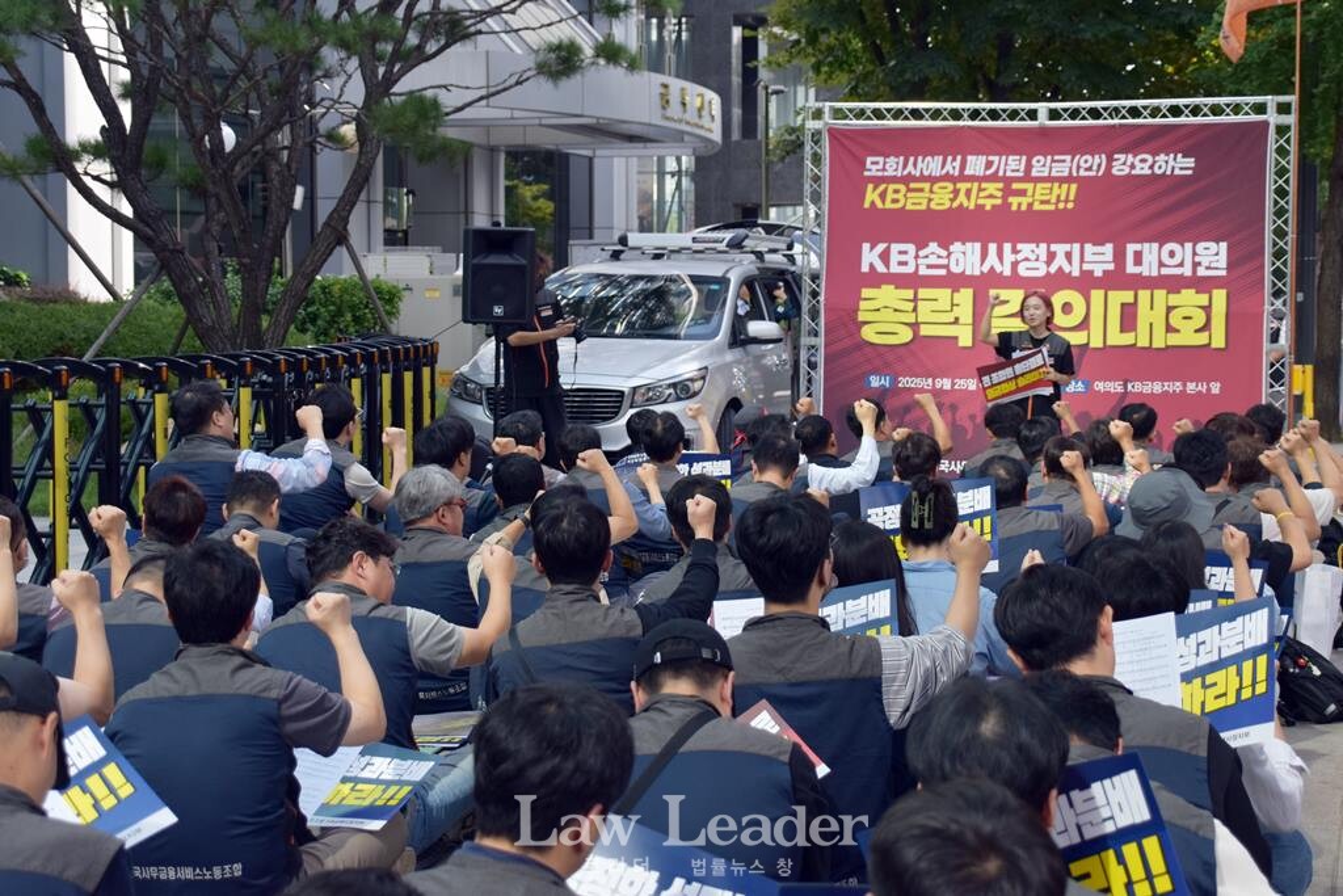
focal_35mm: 60
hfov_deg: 33.4
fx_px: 2238
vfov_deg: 22.6
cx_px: 672
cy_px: 448
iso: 320
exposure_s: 1/800
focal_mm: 40
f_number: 4.8
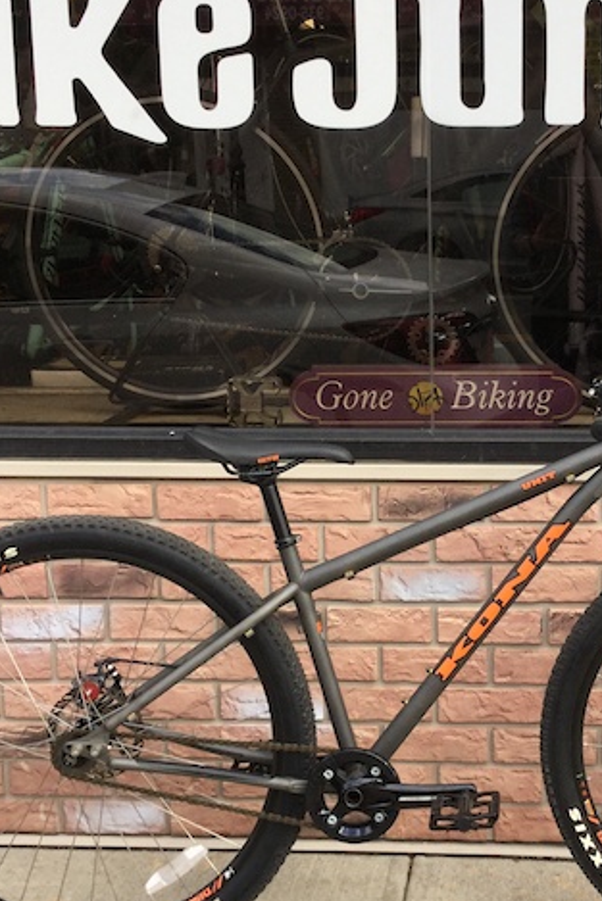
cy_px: 446
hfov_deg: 24.4
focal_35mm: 55
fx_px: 1378
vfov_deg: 36.2
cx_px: 440
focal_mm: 3.3
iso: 25
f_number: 2.4
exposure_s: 1/351
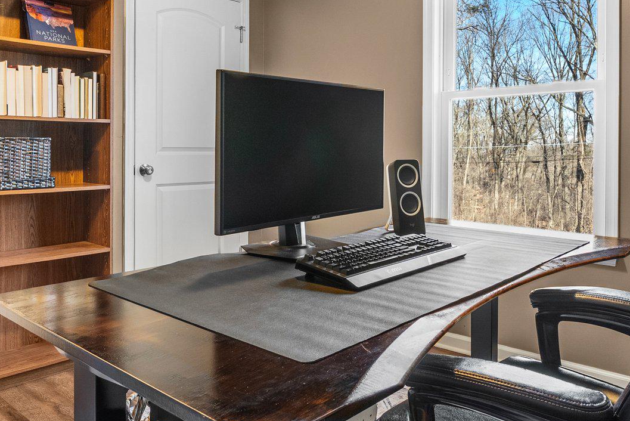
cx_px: 339
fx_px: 543
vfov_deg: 41.9
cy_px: 146
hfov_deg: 60.2
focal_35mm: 31
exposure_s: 1.3
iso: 640
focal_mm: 16
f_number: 13
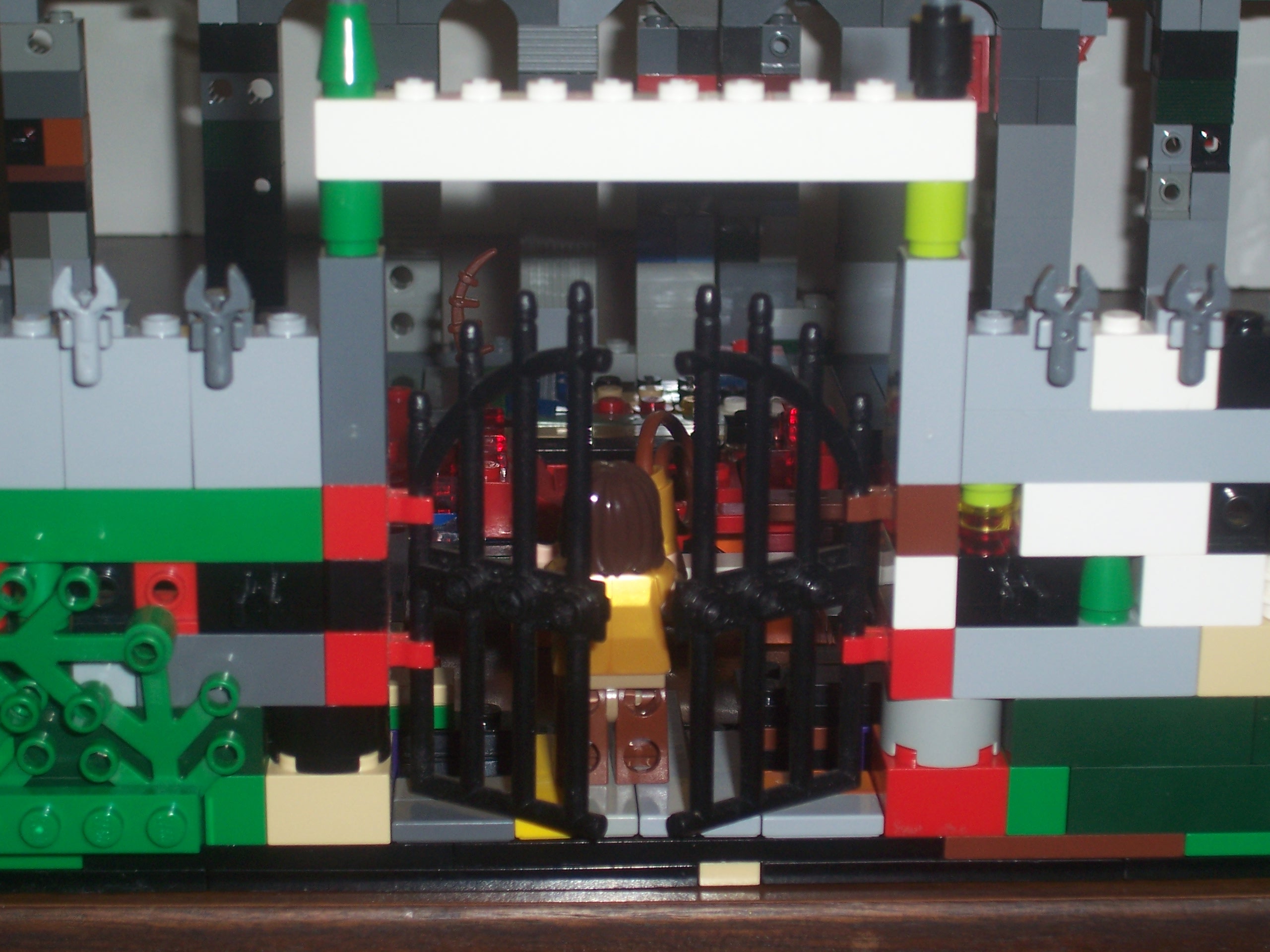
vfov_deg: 18.0
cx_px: 635
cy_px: 476
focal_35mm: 82
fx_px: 3008
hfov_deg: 23.8
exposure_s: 1/90
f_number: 4.1
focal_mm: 13.5
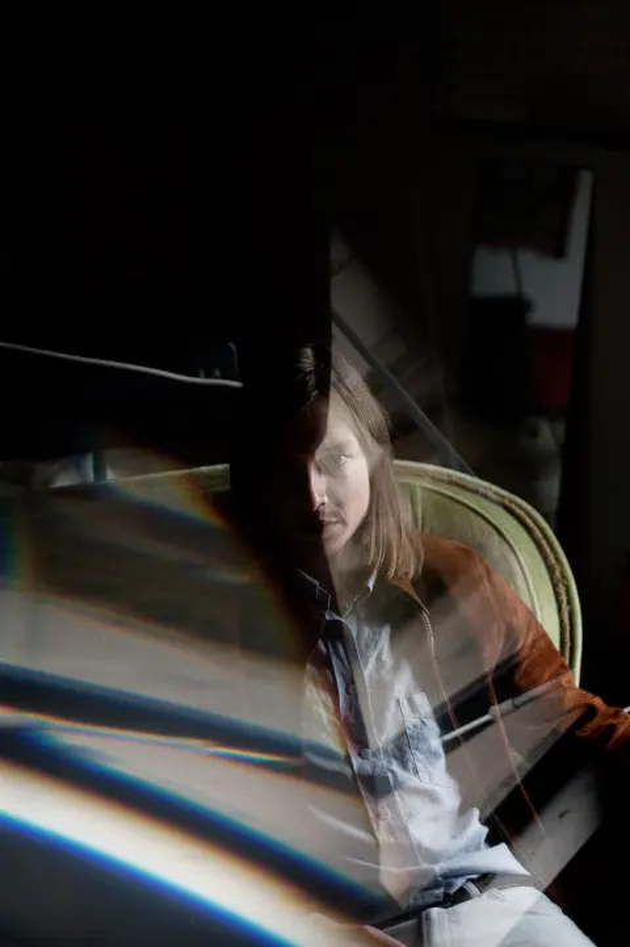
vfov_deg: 39.6
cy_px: 474
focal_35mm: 50
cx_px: 315
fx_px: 1314
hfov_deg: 27.0
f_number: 2
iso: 200
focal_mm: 50
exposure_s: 1/200
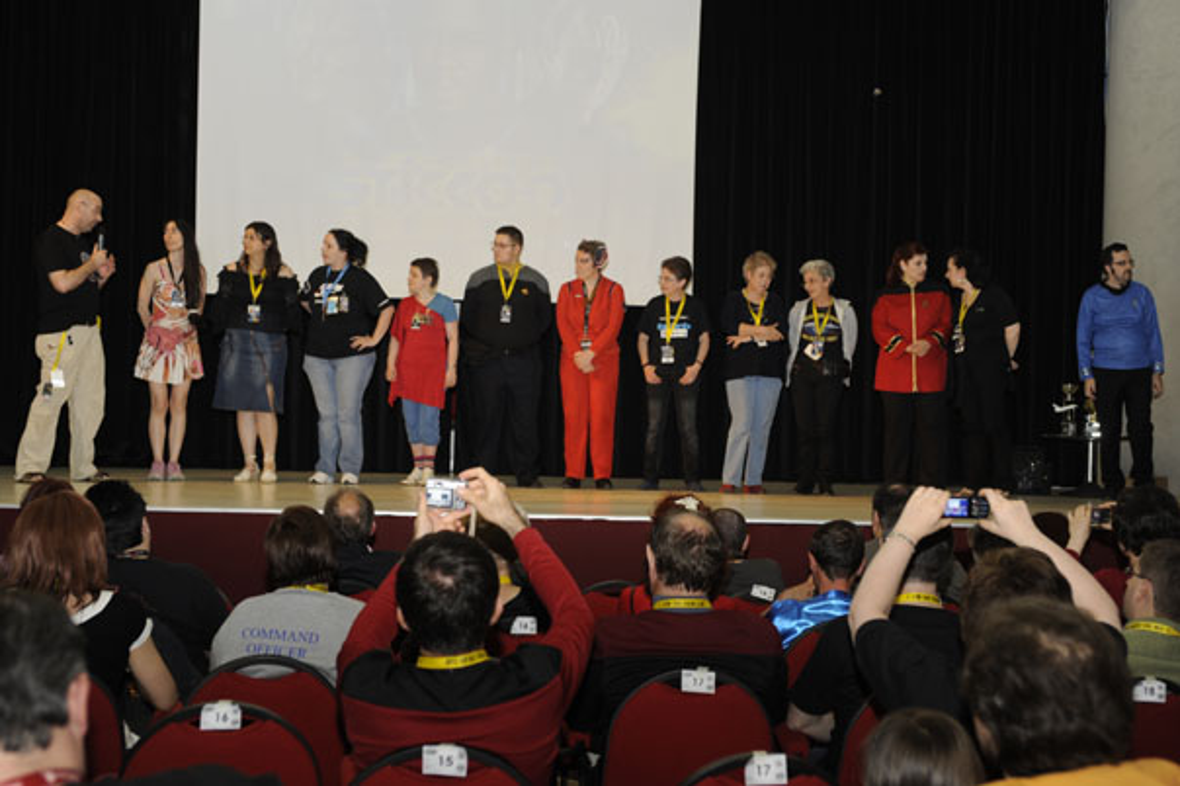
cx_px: 590
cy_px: 393
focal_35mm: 52
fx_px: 1703
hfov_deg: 38.2
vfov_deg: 26.0
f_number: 4
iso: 400
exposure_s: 1/40
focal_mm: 52
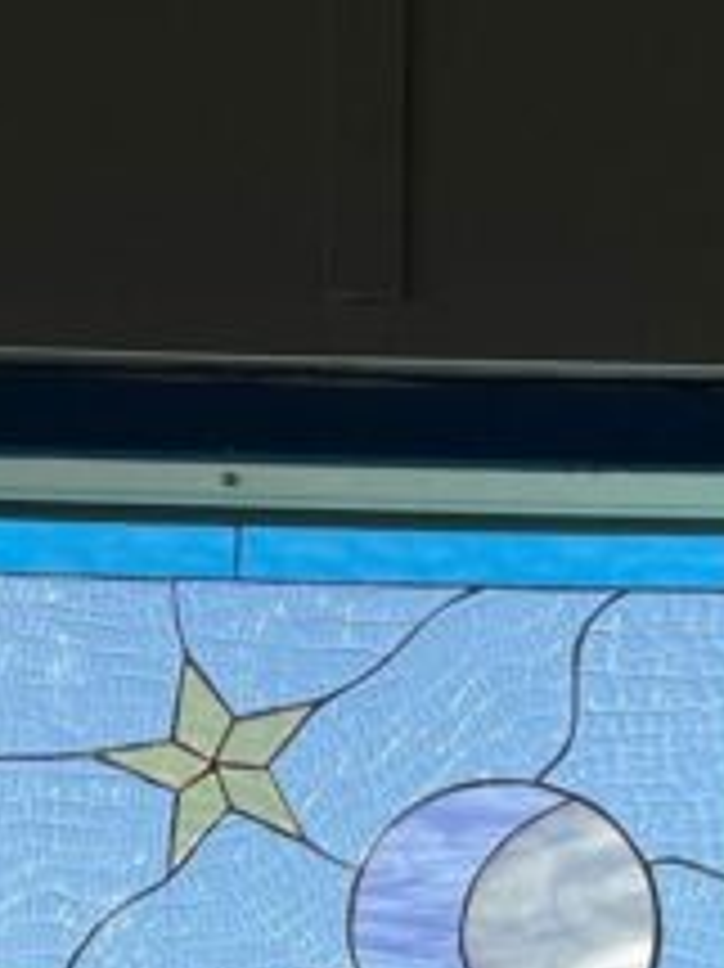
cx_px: 414
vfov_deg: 15.1
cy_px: 1292
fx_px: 3461
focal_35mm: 124
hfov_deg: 11.9
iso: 32
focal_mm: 4.2
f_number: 1.6
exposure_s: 1/2959
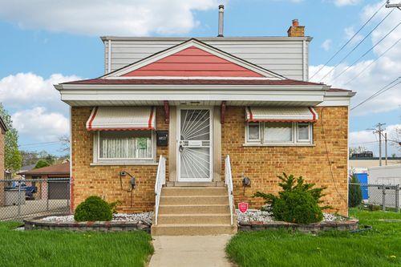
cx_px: 200
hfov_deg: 60.3
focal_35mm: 31
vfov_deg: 42.3
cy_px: 134
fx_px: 345
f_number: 13
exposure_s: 1/400
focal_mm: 31
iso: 400
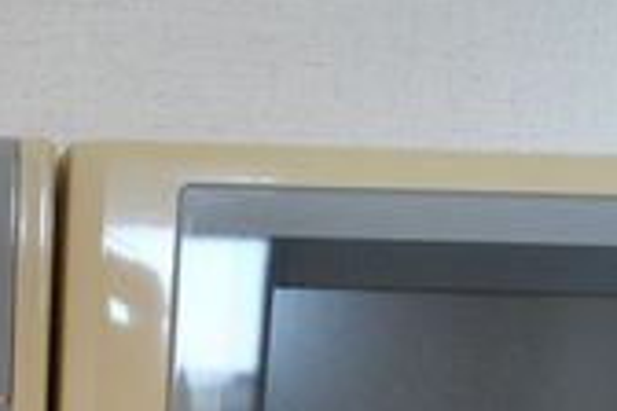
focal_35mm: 80
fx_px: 1371
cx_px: -18
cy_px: 708
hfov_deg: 24.1
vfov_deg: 15.1
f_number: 5
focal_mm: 14
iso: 800
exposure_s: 1/50
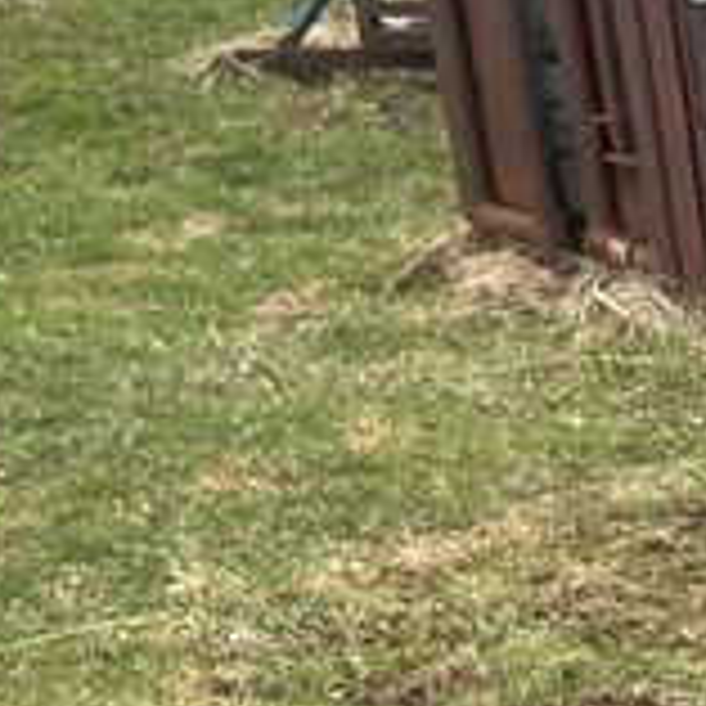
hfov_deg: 12.3
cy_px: 616
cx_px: 1623
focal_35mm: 117
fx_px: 2700
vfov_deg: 14.8
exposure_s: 1/585
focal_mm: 4.25
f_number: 1.8
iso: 32
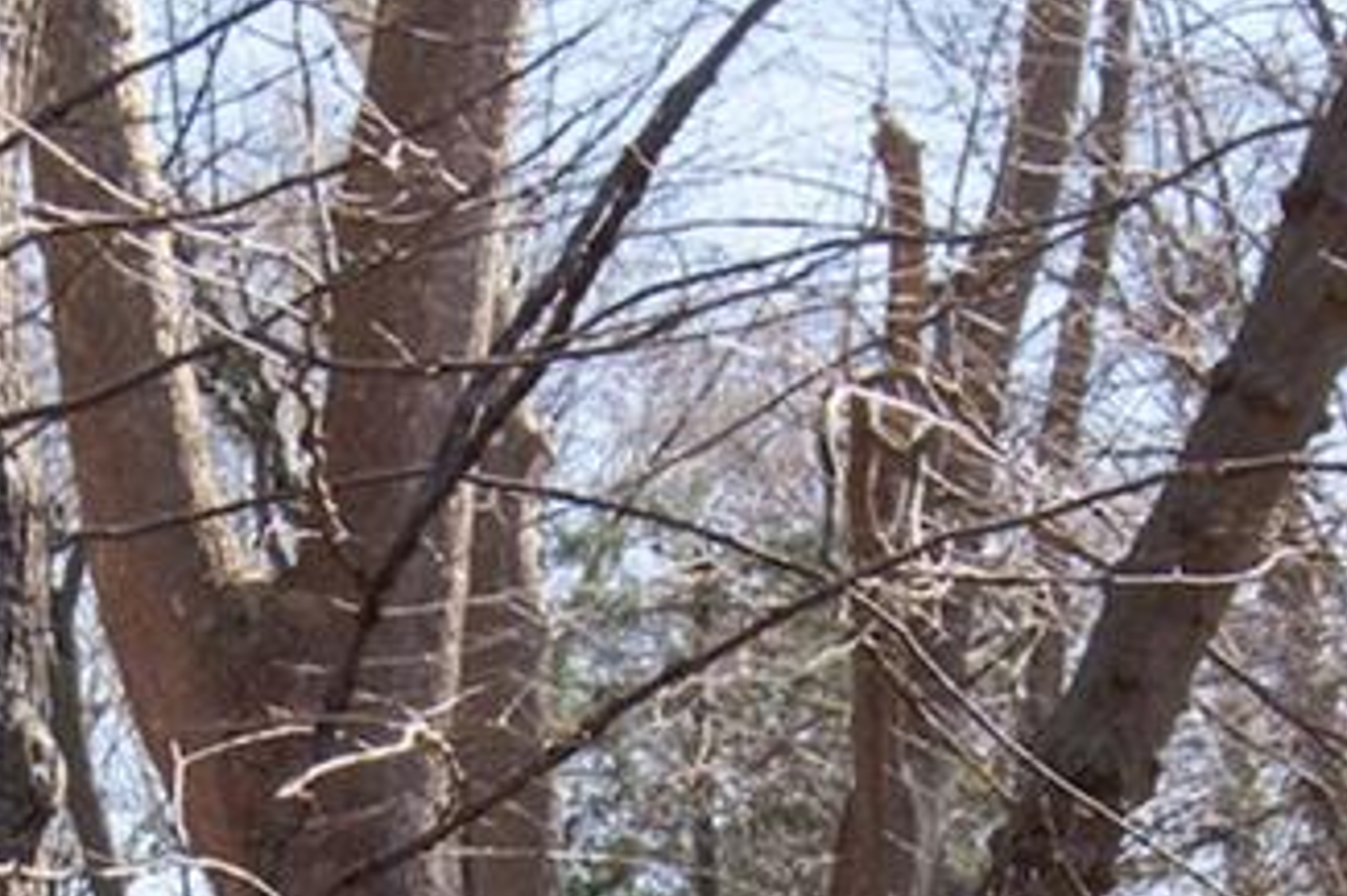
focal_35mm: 132
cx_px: 293
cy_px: 1402
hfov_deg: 15.4
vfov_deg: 10.0
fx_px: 4936
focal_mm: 14
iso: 640
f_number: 11
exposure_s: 1/200
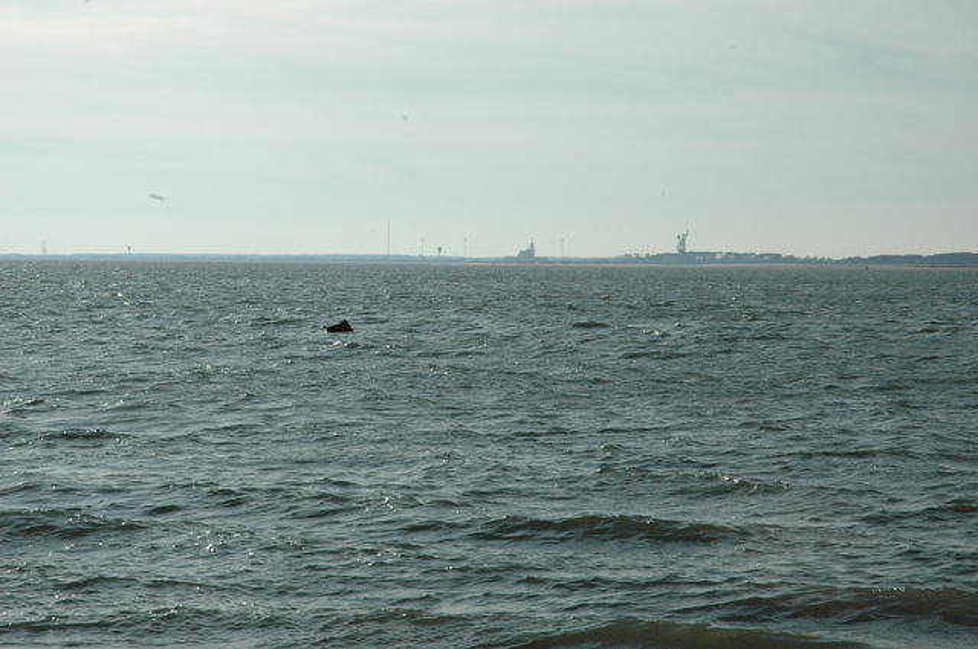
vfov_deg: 13.0
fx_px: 2849
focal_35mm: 105
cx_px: 489
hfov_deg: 19.5
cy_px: 324
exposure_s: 1/1250
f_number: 18
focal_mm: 70
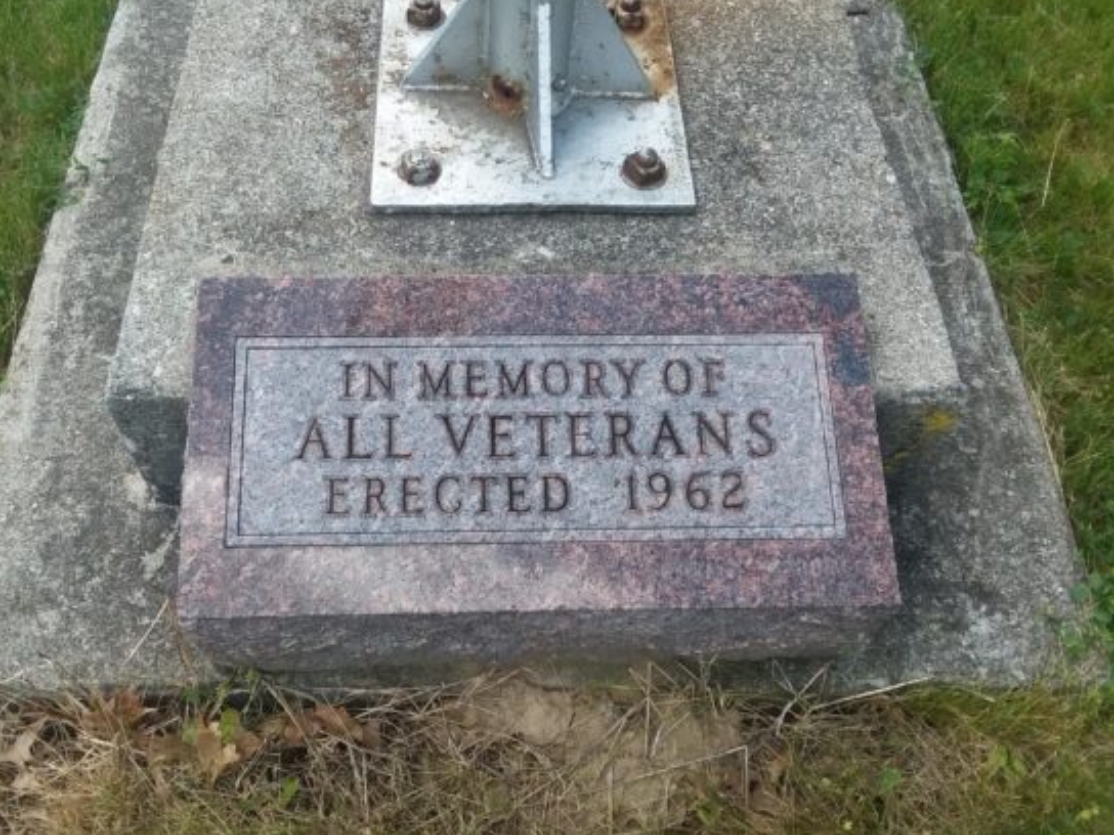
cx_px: 502
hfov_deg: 56.7
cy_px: 420
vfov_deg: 44.2
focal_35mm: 32
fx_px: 1030
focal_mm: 2.47
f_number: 1.9
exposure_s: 1/549
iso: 40
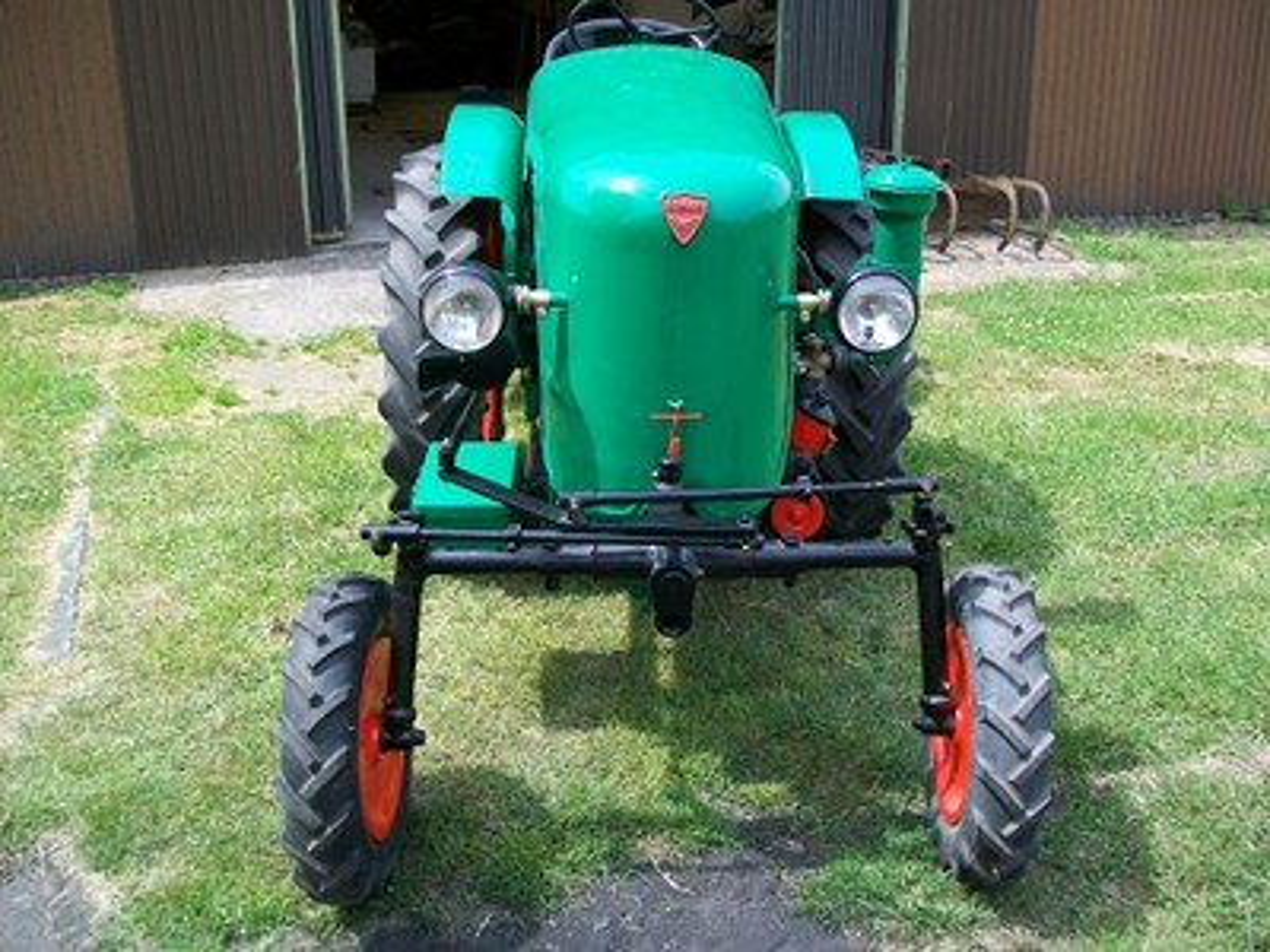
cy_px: 476
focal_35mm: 36
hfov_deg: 51.4
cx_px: 635
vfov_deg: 39.7
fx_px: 1321
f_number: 2.7
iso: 64
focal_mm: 6
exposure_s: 1/400
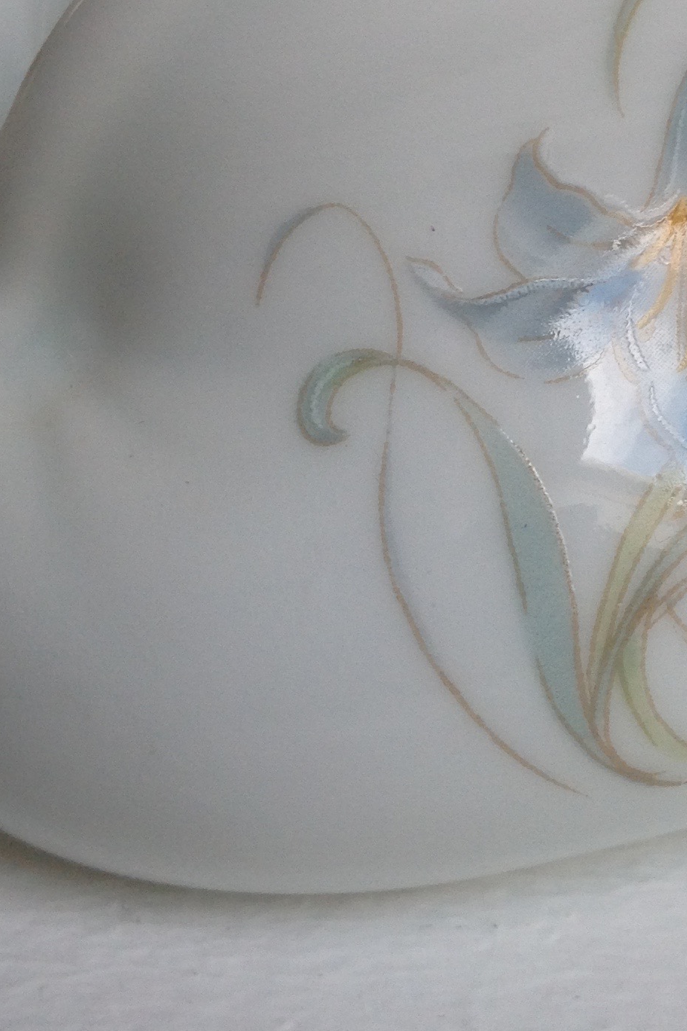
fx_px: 1946
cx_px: 515
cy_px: 393
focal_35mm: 68
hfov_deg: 19.9
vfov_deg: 29.6
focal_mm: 4.28
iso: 50
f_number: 2.4
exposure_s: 1/137
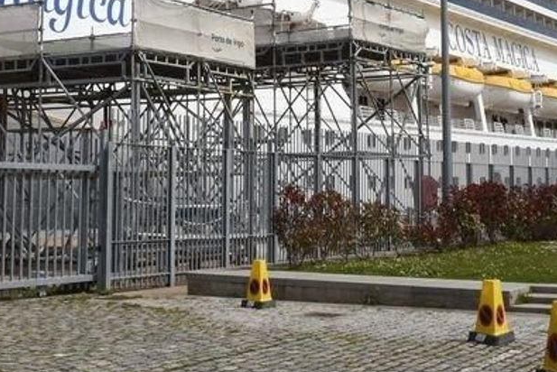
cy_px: -31
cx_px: 235
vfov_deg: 18.8
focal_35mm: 70
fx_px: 1084
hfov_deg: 28.8
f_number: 18
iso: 250
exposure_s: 1/250
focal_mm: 18
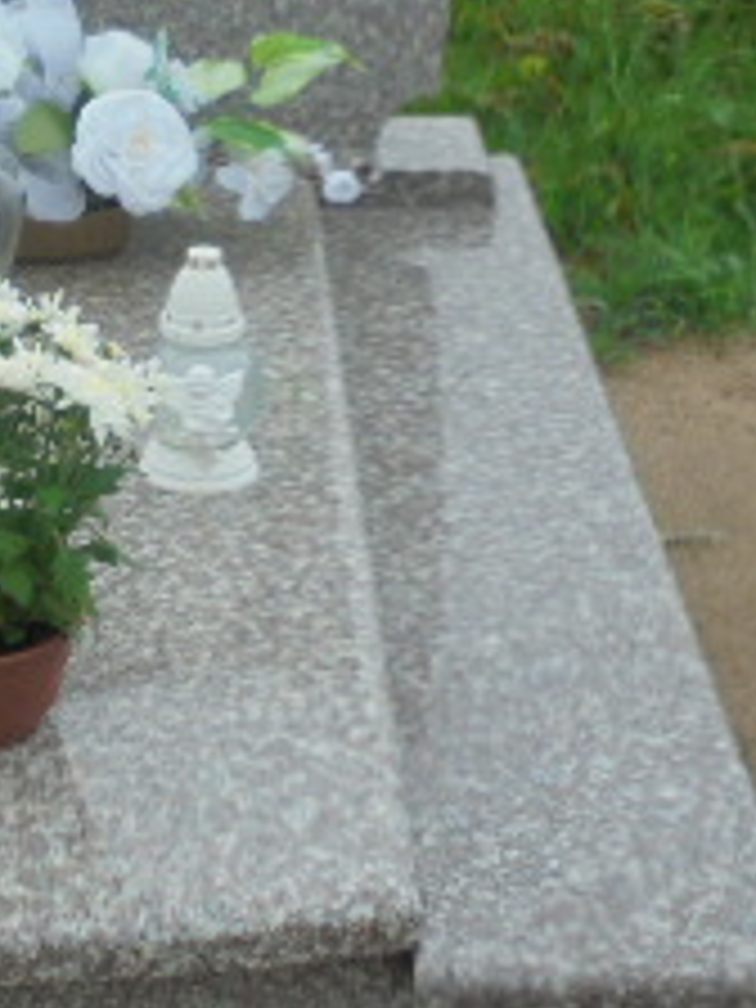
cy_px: 400
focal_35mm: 97
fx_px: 2825
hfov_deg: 15.0
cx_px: 36
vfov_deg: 20.2
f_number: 4
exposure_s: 1/125
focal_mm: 6.1
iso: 100
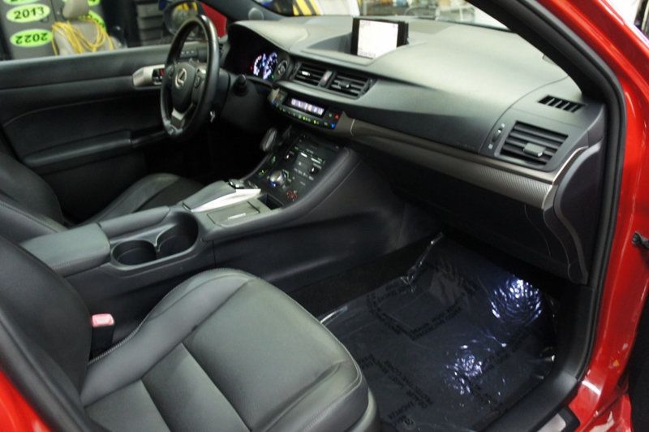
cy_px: 216
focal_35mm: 27
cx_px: 324
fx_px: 486
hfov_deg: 67.4
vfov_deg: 47.9
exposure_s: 1/25
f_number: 3.5
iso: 1600
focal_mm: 18
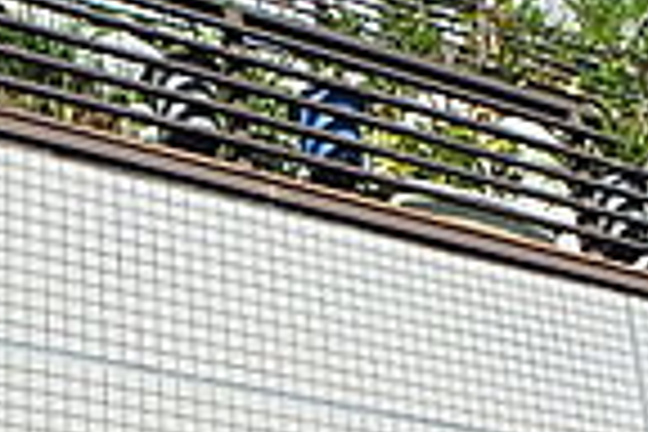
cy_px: 569
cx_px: 243
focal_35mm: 94
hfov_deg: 21.6
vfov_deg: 14.0
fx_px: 1692
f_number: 6
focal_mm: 3.7
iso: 125
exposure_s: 1/400
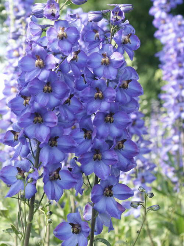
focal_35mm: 117
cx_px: 92
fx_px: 829
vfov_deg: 16.8
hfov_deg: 12.7
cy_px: 123
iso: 100
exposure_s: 1/180
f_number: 3.5
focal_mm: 28.88
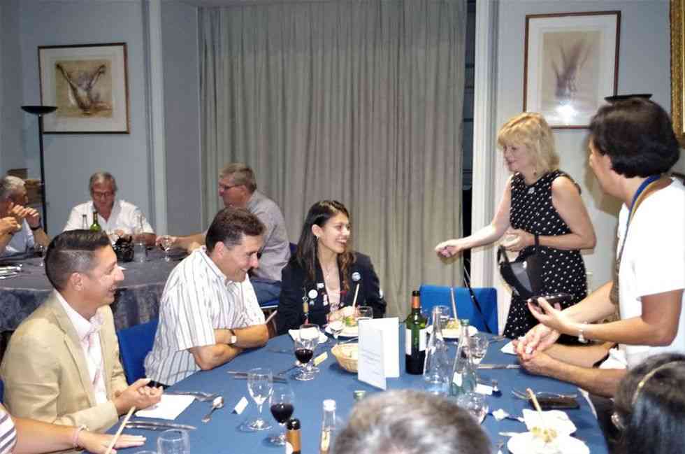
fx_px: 741
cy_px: 227
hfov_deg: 49.6
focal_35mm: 39
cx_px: 342
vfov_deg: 34.1
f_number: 4
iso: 3200
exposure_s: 1/30
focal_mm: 26.25
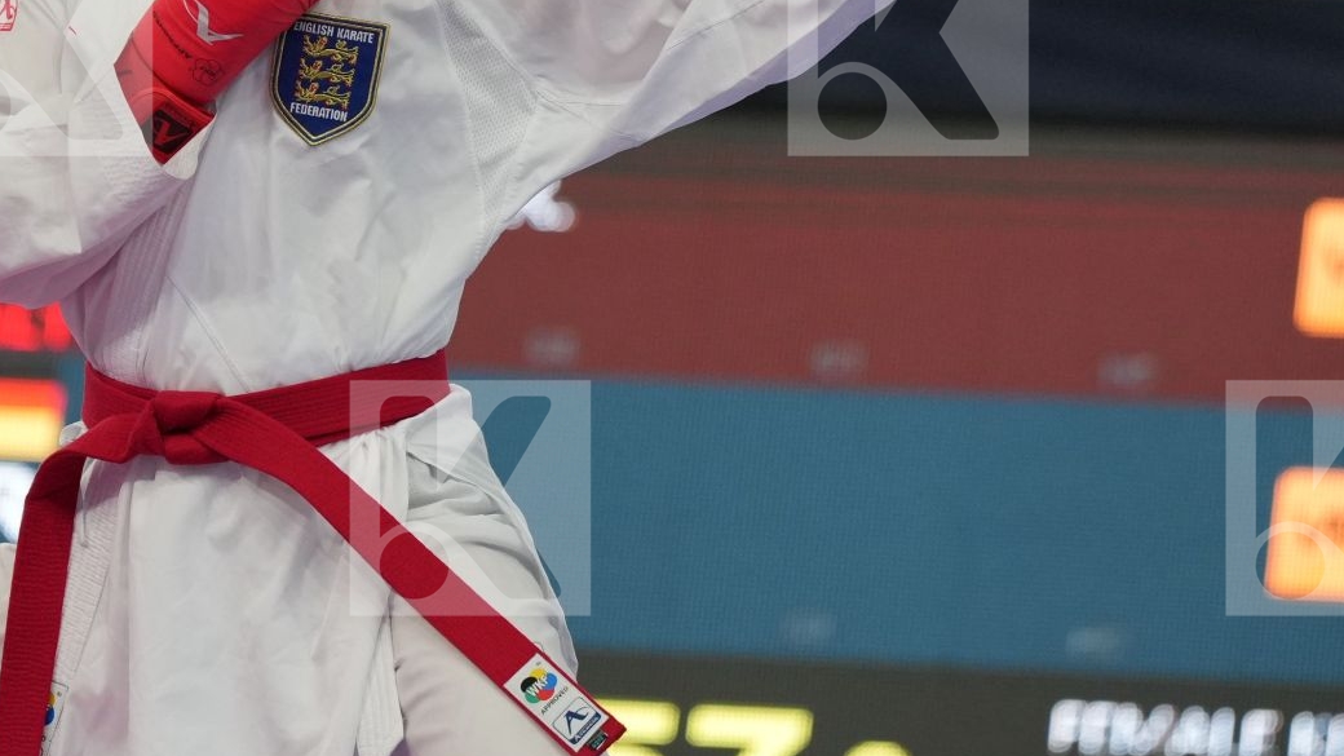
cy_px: 39
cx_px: 470
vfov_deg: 2.2
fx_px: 19387
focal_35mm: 544
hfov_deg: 4.0
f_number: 2.8
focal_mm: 200
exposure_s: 1/1000
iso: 1600
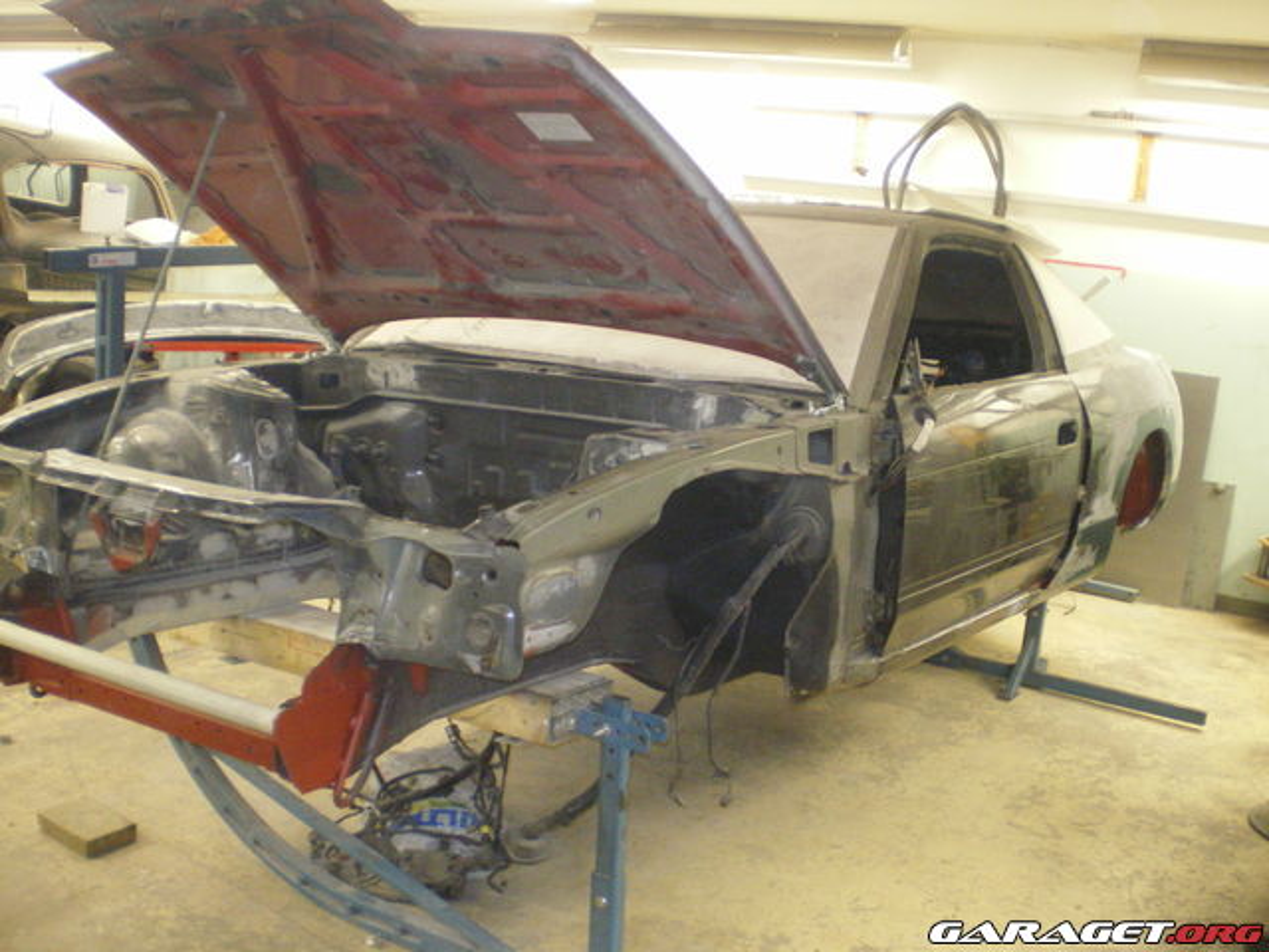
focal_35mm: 38
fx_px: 1393
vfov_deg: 37.7
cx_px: 634
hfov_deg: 49.0
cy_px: 476
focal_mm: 6.3
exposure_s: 1/30
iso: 400
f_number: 3.1
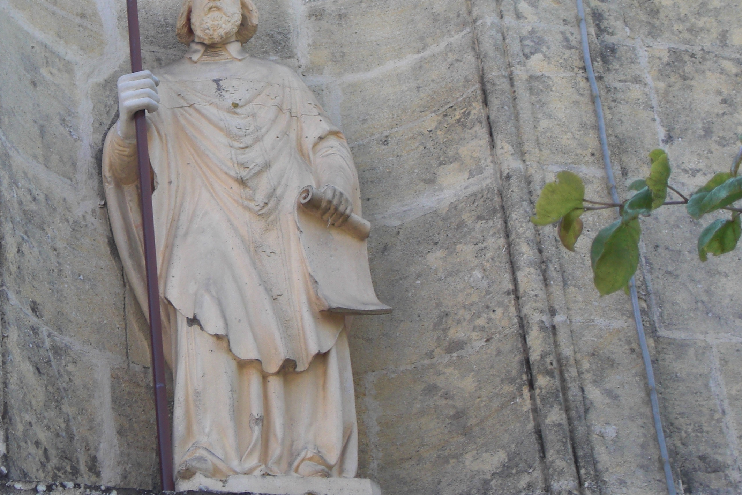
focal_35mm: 132
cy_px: 134
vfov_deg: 10.4
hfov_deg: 15.4
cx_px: 147
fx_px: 2720
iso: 50
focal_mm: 13.1
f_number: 4.2
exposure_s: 1/100
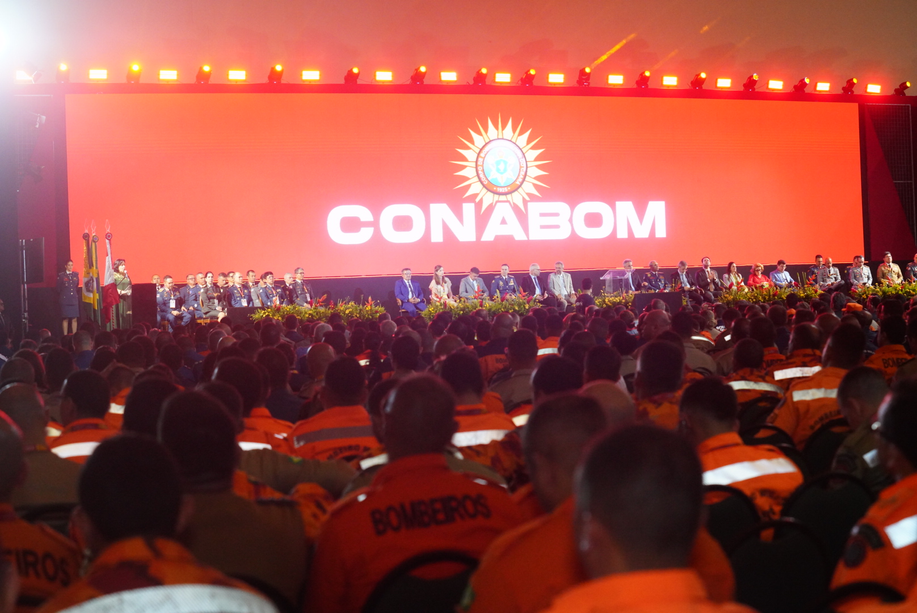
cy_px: 306
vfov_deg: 19.5
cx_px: 458
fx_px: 1784
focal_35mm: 70
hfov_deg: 28.8
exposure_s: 1/160
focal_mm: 70
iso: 8000
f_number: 5
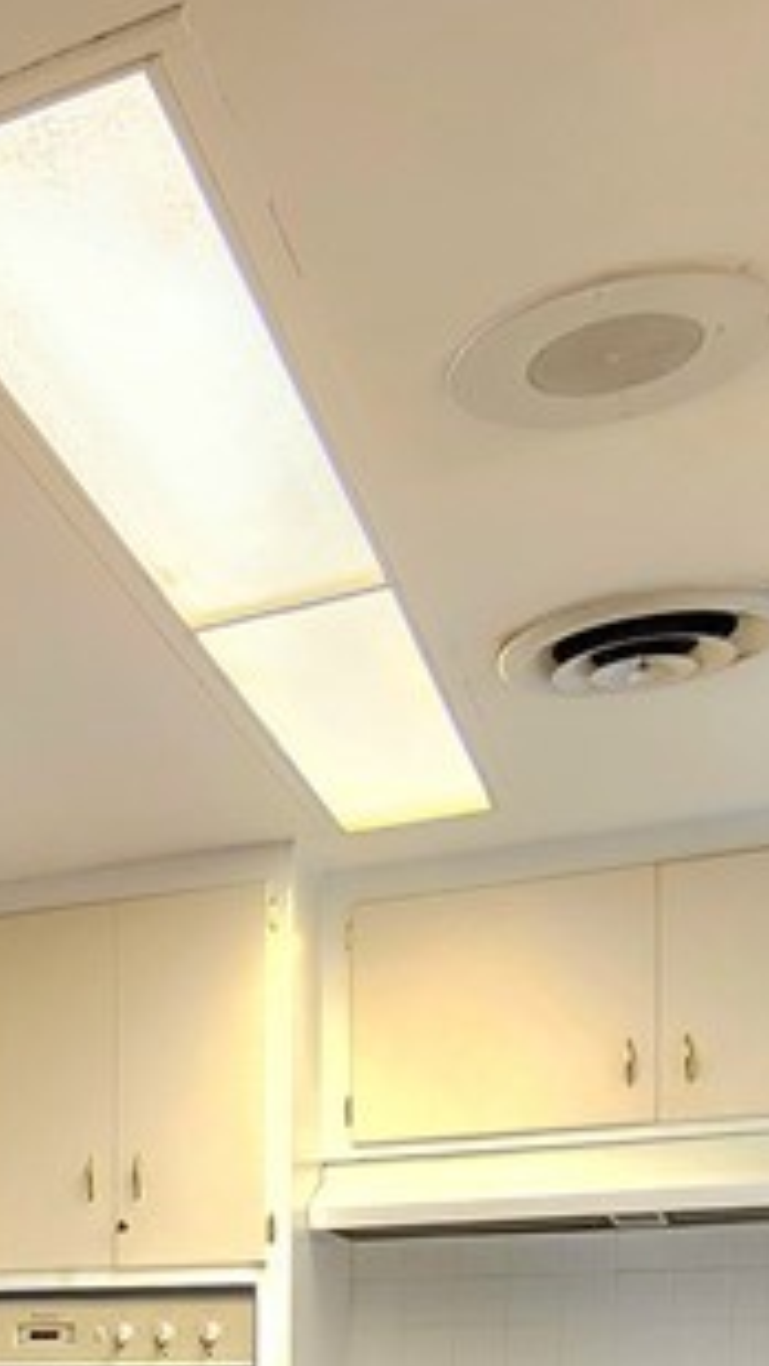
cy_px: 1481
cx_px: -407
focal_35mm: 47
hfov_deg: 21.2
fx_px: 1702
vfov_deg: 37.2
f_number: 2.2
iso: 250
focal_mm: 2.2
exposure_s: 1/60.2
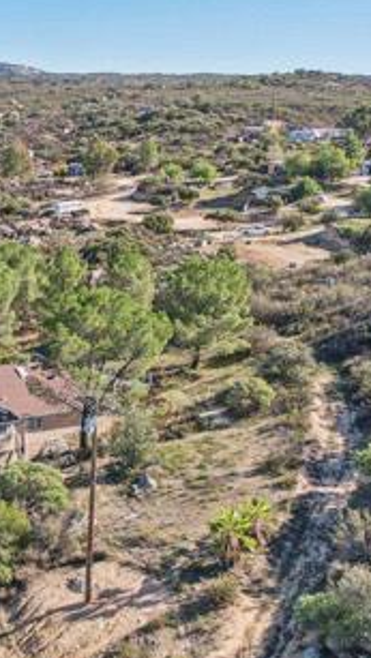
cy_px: 325
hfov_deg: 23.4
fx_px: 838
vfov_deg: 42.9
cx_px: -41
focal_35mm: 48
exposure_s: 1/1250
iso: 100
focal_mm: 8.4
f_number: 2.8
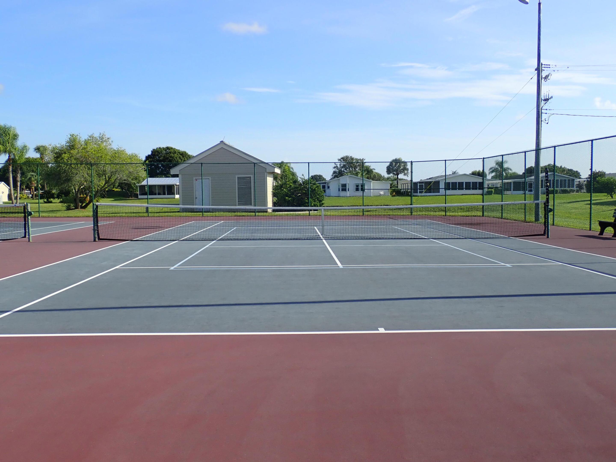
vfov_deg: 40.7
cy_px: 231
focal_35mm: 35
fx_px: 623
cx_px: 308
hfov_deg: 52.6
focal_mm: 6.42
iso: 100
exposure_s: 1/100
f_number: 10
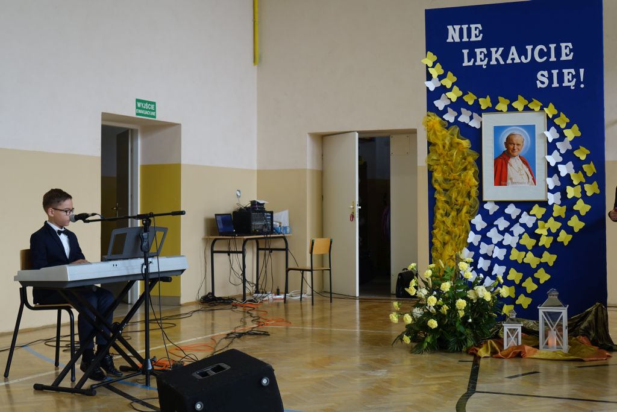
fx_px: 960
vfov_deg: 24.2
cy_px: 206
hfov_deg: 35.6
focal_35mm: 56
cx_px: 308
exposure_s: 1/60
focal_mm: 20.6
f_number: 2.8
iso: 200
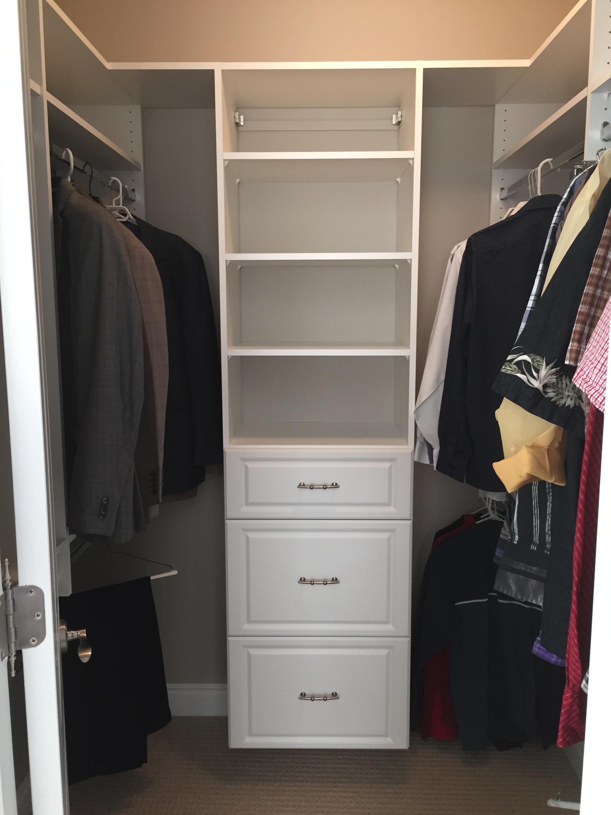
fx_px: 682
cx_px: 306
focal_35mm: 29
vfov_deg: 61.7
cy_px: 408
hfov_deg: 48.2
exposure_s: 1/30
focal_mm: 4.15
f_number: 2.2
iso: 125
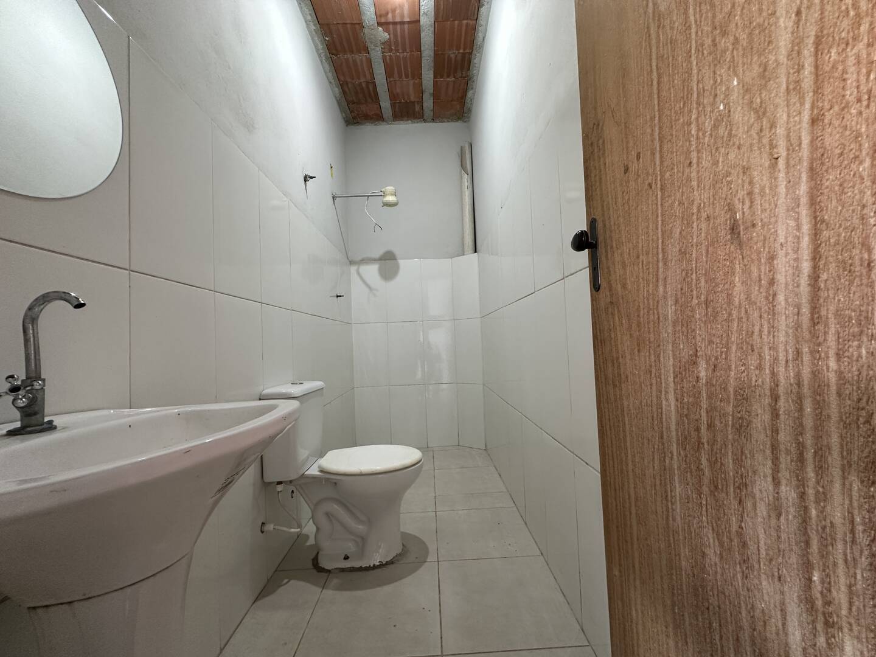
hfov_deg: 102.1
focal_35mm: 14
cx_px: 438
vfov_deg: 85.7
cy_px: 328
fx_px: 354
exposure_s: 1/60
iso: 200
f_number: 2.2
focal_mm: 2.22
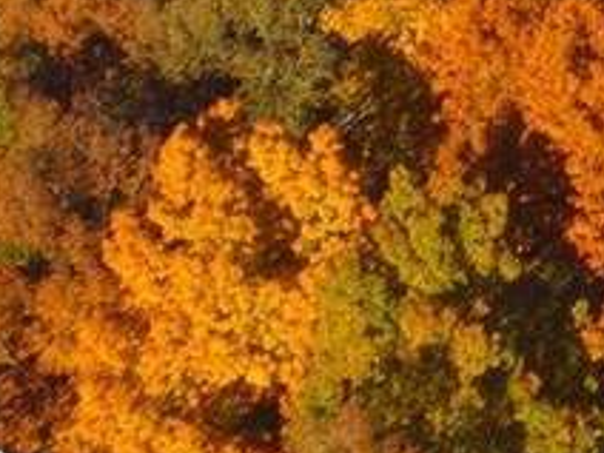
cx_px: 1259
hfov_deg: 13.6
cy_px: -764
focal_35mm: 121
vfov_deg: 10.1
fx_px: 2111
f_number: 2.8
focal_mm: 3.61
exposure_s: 1/880
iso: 100
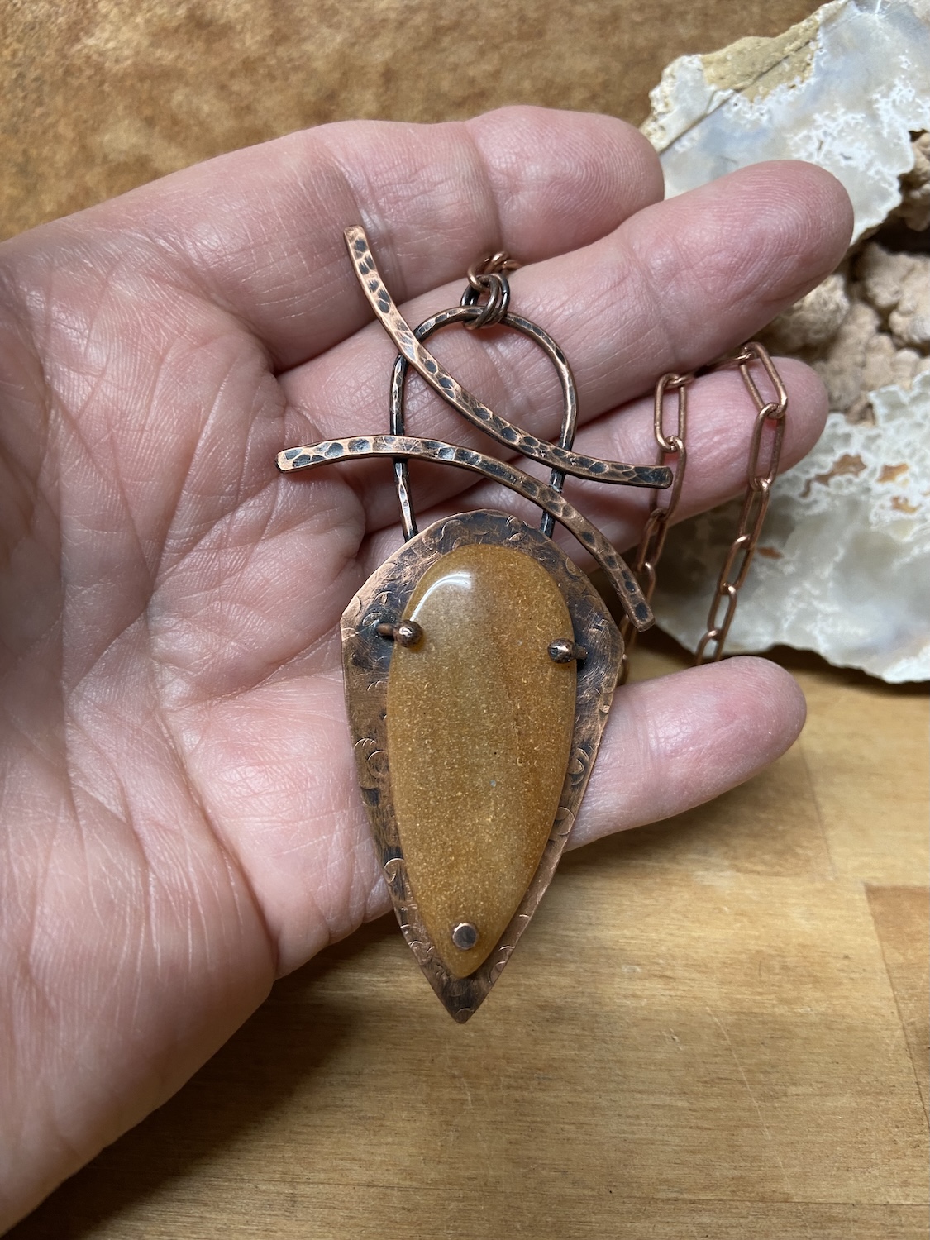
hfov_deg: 53.1
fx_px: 931
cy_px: 620
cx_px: 465
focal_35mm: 26
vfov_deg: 67.3
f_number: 1.8
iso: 100
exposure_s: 1/60
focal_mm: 4.25
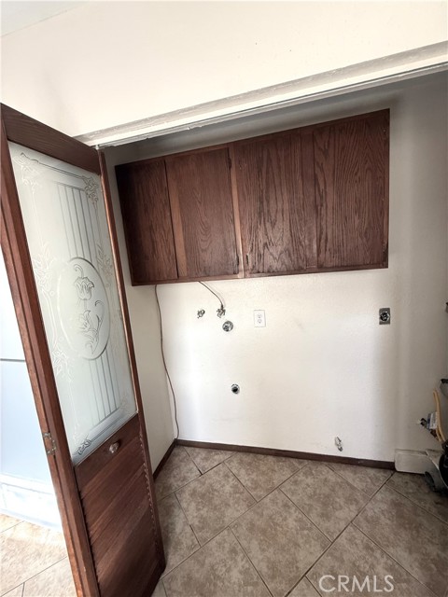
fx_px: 242
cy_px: 298
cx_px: 224
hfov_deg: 85.7
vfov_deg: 102.1
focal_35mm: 14
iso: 250
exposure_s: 1/99
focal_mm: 2.22
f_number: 2.2
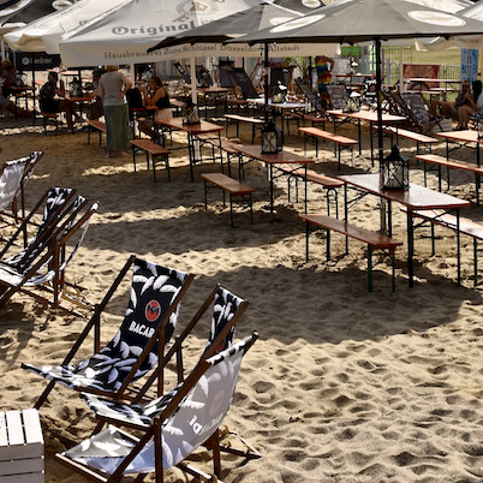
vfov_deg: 19.0
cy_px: 156
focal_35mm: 91
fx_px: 1437
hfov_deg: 18.8
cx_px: 410
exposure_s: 1/200
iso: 100
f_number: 9
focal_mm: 42
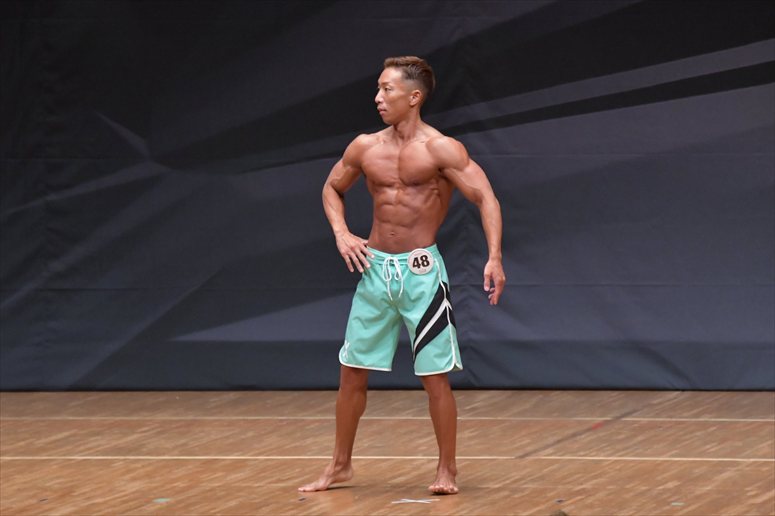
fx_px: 6455
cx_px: 388
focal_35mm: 300
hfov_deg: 6.9
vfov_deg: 4.6
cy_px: 258
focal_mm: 200
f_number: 5.6
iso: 6400
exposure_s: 1/400
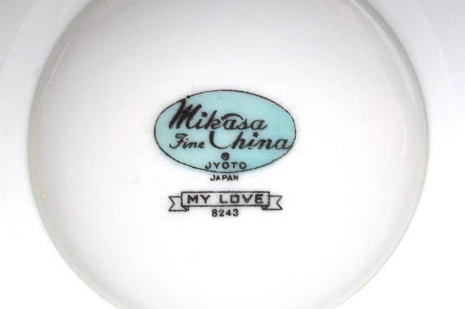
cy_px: 154
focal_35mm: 82
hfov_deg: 24.6
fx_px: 1065
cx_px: 232
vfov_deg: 16.5
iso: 400
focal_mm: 55
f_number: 5.6
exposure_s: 1/40
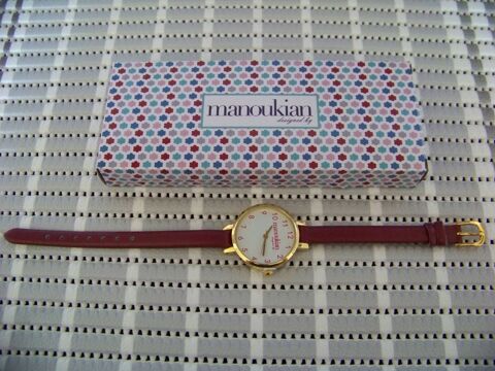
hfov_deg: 51.4
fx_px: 515
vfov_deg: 39.7
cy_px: 186
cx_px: 248
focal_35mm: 36
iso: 400
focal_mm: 5.85
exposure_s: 1/25
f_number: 2.8
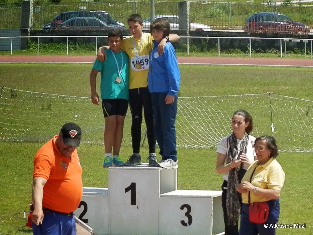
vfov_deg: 5.3
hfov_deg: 7.0
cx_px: 156
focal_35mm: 281
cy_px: 118
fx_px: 2541
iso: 1000
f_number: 15.8
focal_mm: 50.2
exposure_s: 1/500
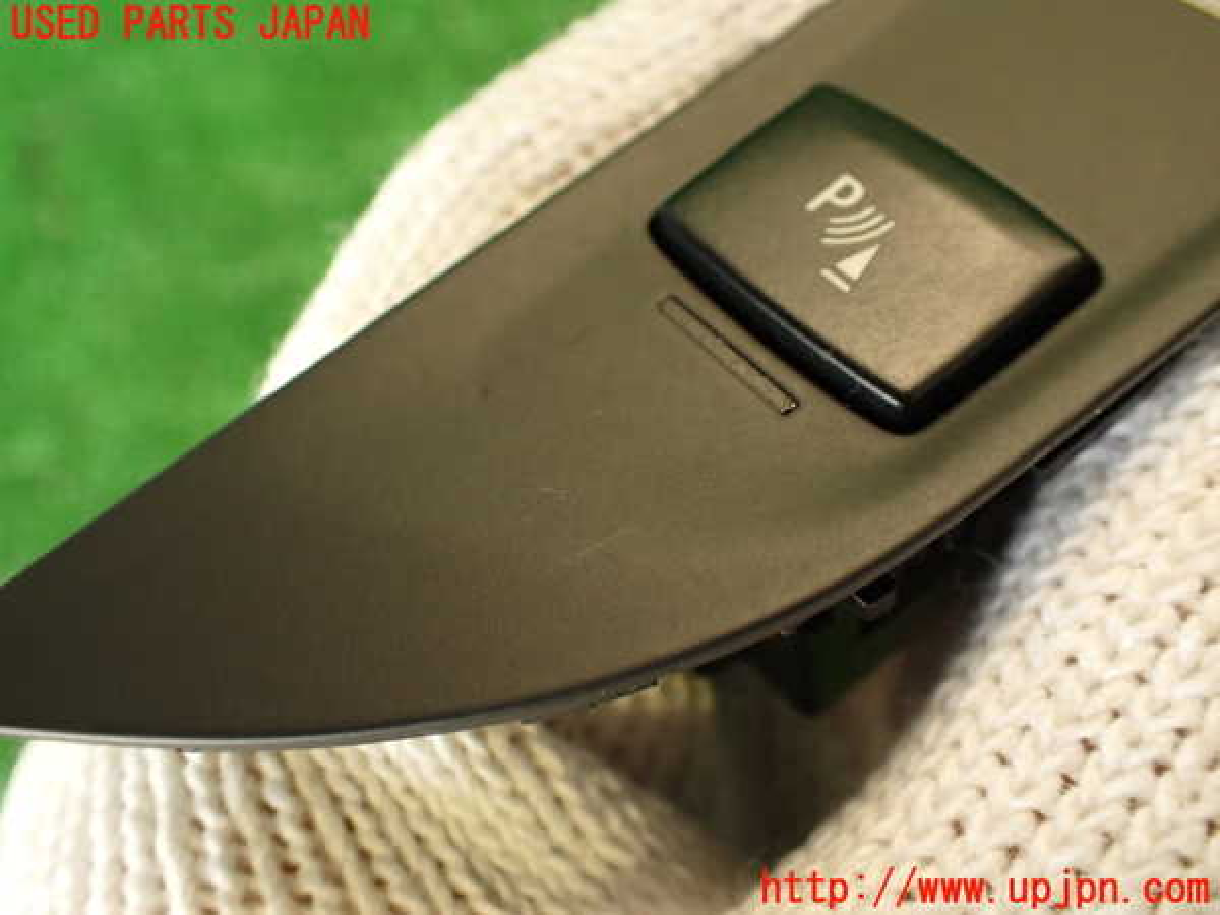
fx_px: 1128
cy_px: 458
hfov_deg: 56.8
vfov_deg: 44.2
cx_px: 610
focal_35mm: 32
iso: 200
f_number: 2.4
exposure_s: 1/30
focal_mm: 5.79
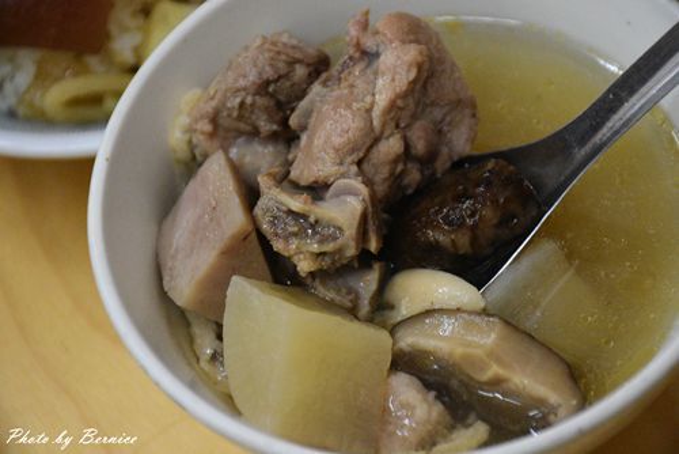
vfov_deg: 10.2
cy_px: 227
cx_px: 340
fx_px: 2548
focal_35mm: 135
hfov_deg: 15.2
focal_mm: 90
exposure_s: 1/160
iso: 5600
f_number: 5.6
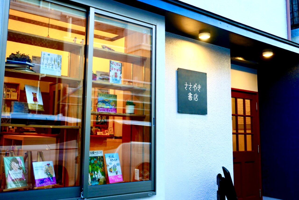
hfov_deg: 55.1
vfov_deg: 38.4
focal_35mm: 34
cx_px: 150
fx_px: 287
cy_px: 100
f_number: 5
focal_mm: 23
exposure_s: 1/50
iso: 400
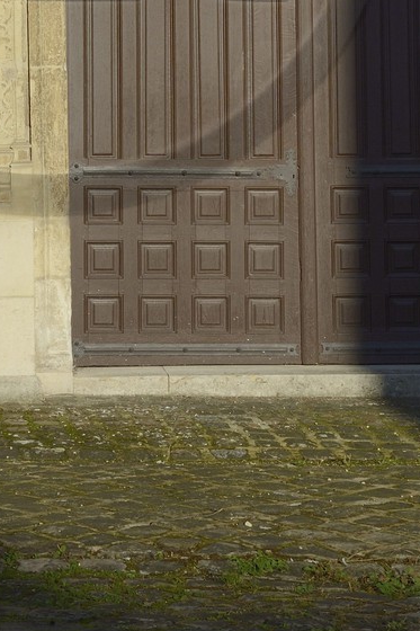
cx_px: 45
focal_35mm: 120
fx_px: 2101
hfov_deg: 11.3
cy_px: -135
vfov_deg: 16.3
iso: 200
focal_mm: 42
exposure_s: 1/200
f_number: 13
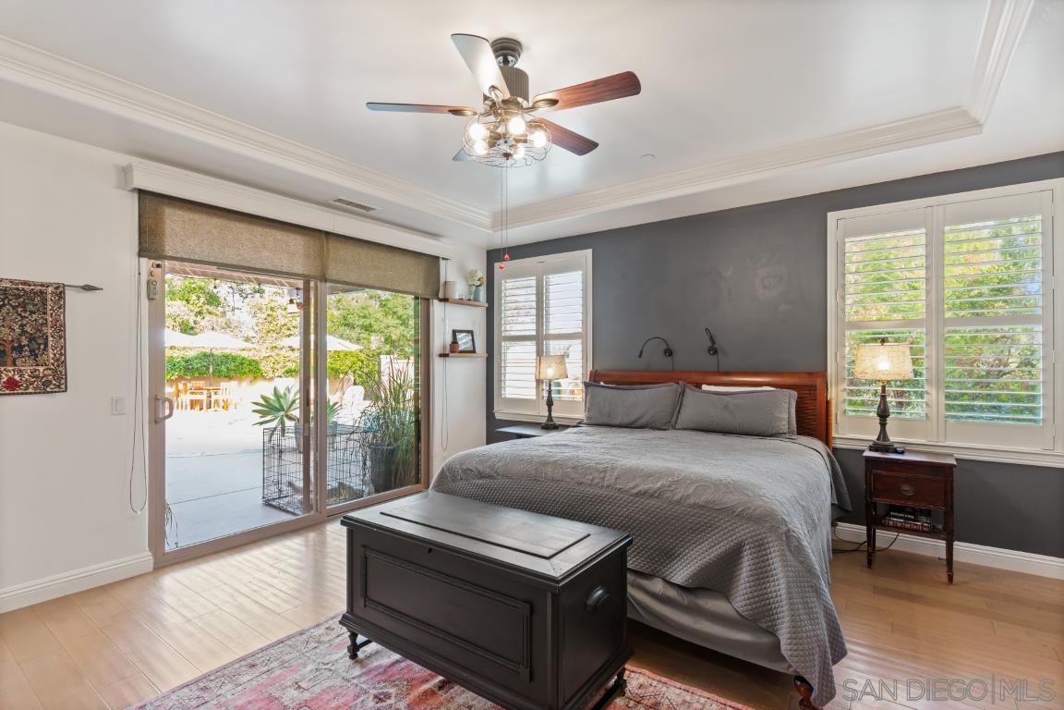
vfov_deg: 70.4
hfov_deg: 93.3
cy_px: 355
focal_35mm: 17
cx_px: 532
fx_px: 502
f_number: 8
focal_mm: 17
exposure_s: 1/1.25
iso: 80
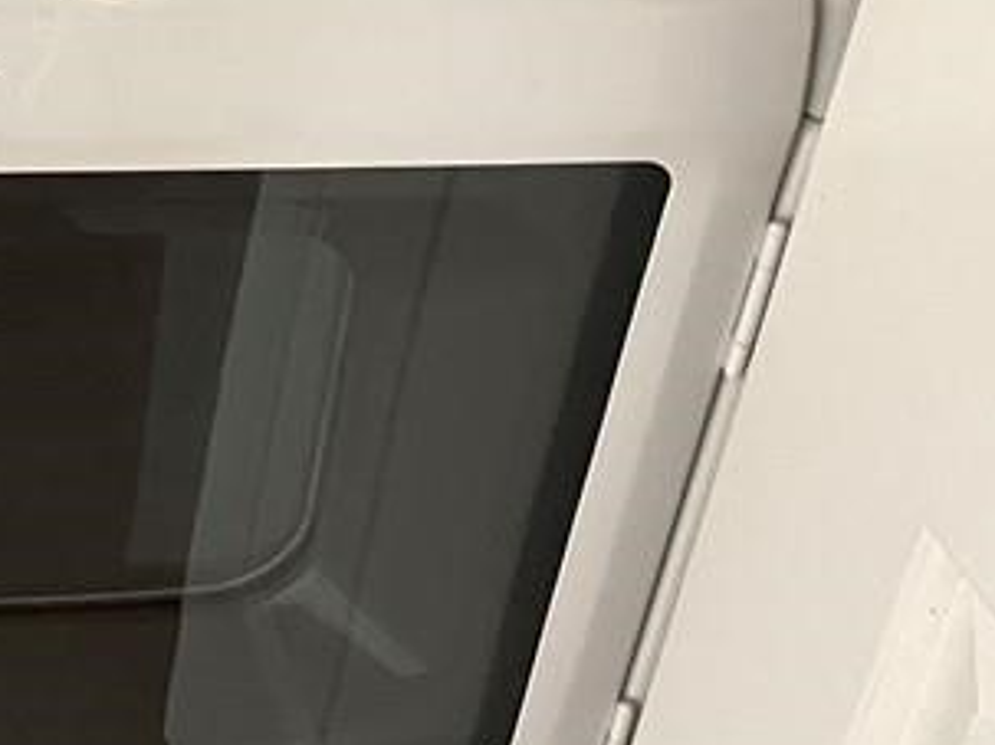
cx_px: -650
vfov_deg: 15.4
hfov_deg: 18.6
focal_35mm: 88
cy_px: -394
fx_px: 2528
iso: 320
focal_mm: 4.2
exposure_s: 1/60
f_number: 1.6
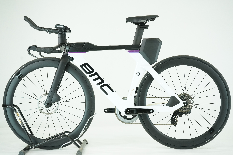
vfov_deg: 21.9
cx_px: 116
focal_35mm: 62
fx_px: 401
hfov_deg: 32.4
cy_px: 78
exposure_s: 1/200
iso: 2500
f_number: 6.3
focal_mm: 62
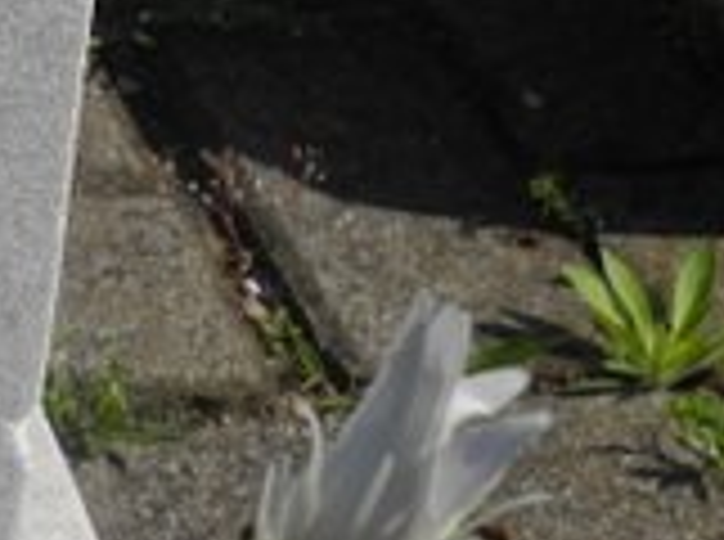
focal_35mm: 304
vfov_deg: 4.8
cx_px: -778
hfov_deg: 6.3
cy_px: -486
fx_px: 6344
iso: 100
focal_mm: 13
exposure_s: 1/1250
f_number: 4.5
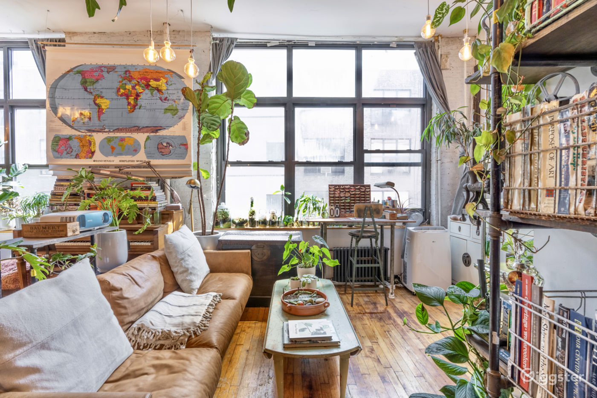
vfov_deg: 73.7
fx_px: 265
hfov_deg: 96.7
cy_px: 199
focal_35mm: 16
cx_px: 298
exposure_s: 1/100
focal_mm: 16
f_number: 11
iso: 200
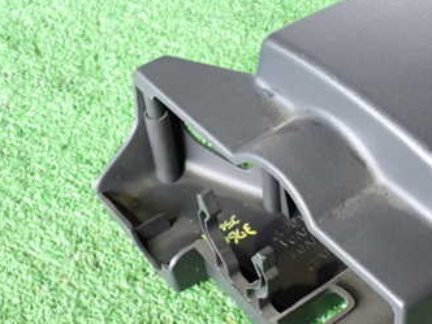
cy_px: 190
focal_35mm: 65
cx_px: 362
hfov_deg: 29.0
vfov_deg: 22.6
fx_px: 811
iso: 640
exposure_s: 1/40
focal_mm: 6.37
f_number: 2.5
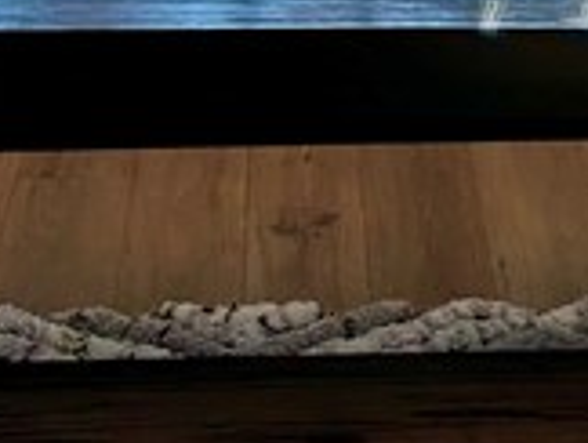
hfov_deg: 11.9
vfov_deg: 8.6
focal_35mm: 164
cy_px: -472
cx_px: 613
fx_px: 2790
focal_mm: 5.7
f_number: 1.5
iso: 32
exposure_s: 1/135
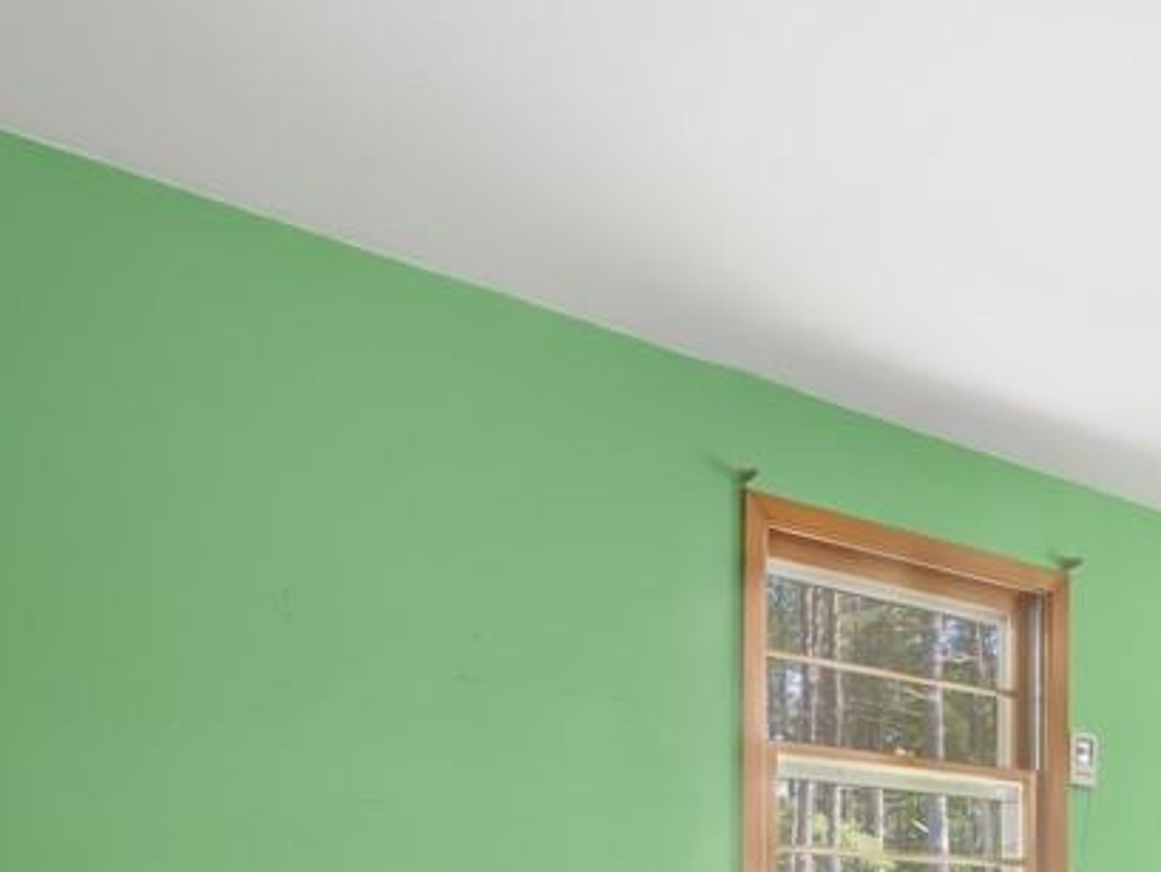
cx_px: 995
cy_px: 952
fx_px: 1174
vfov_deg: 35.1
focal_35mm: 35
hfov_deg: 48.3
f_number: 8
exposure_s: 1/3
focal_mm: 7
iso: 400
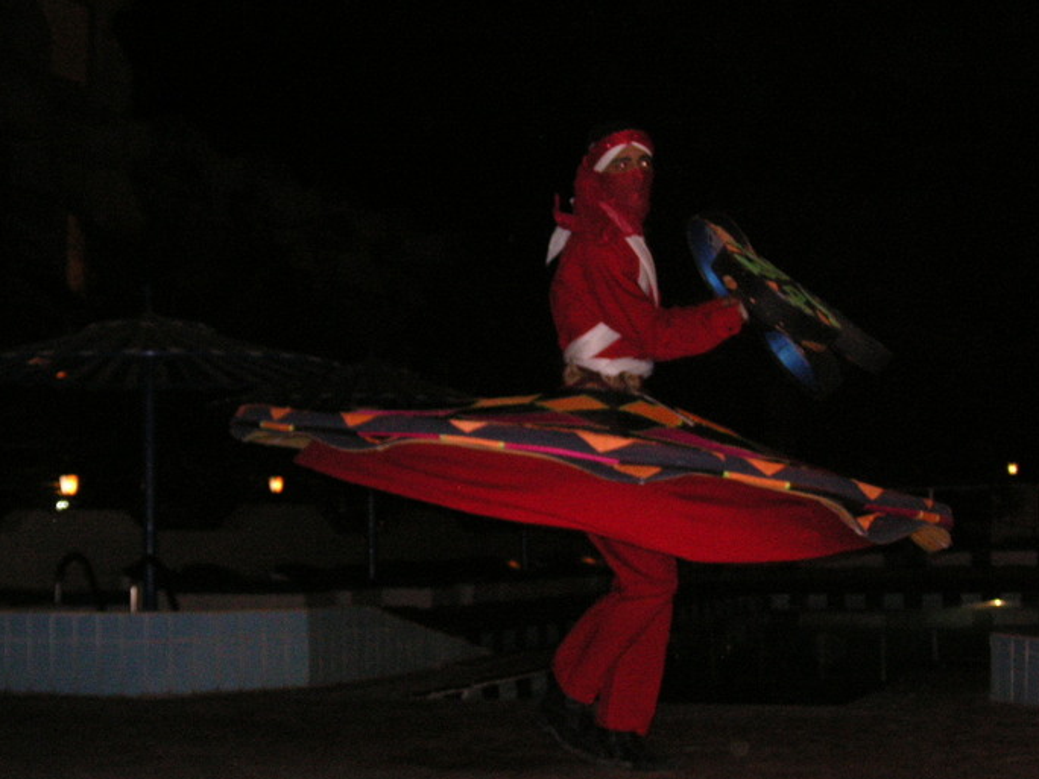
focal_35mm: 55
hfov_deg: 34.9
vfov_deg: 26.6
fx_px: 1651
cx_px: 474
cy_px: 383
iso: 160
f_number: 3.3
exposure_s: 1/45
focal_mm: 7.8
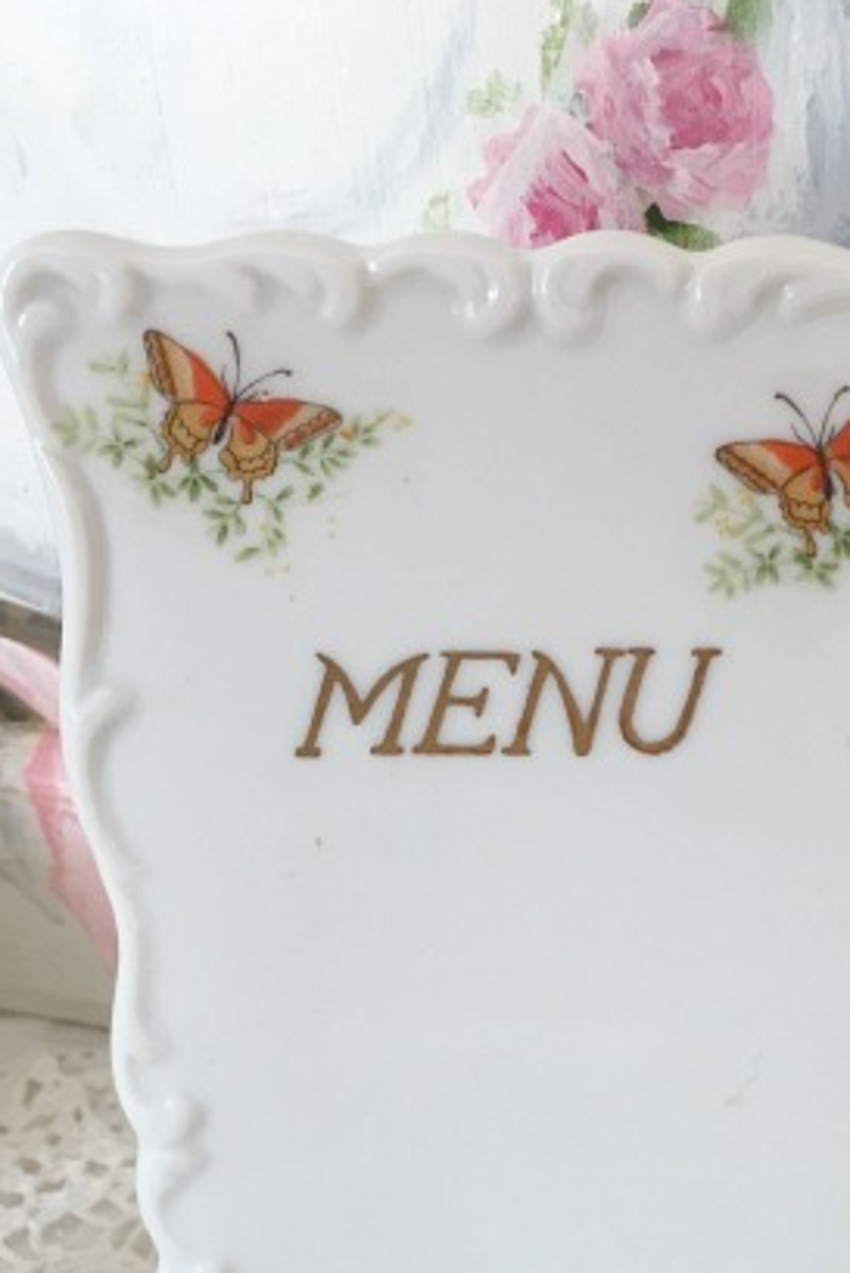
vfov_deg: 44.5
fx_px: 1557
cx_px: 671
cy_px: 663
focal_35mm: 44
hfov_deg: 29.9
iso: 25
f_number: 2.2
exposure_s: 1/30
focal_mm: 4.15
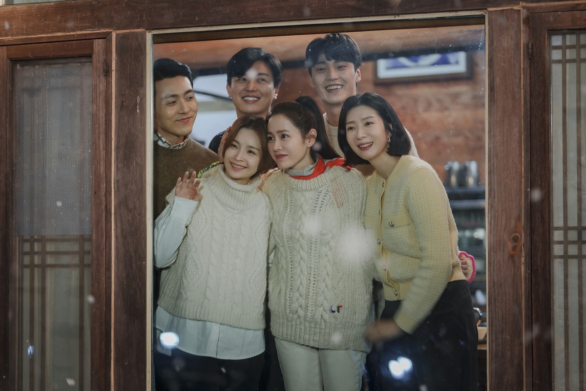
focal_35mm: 111
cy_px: 196
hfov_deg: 18.4
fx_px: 1807
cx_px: 293
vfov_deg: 12.3
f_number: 2.8
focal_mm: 111
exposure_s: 1/60
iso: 1600
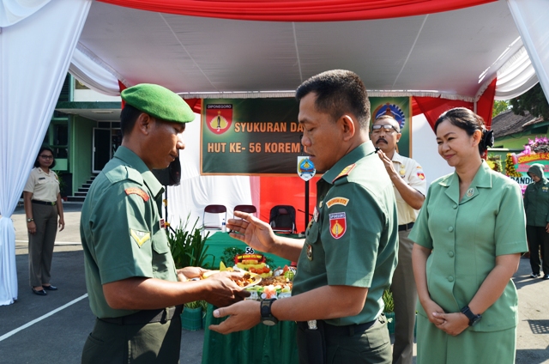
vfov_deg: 41.5
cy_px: 182
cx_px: 274
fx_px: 479
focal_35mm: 32
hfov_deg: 59.6
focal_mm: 21
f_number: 7.1
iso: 200
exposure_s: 1/200
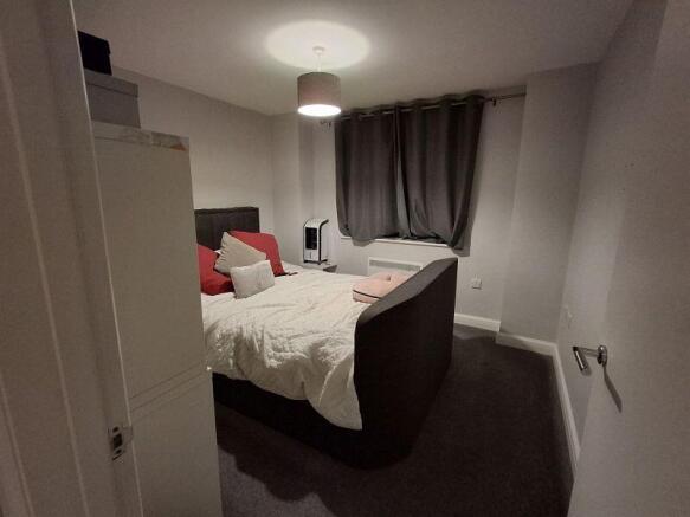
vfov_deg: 78.1
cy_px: 258
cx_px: 345
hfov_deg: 94.5
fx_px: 319
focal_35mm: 16
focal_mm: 1.64
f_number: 2.2
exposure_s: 1/25
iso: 250
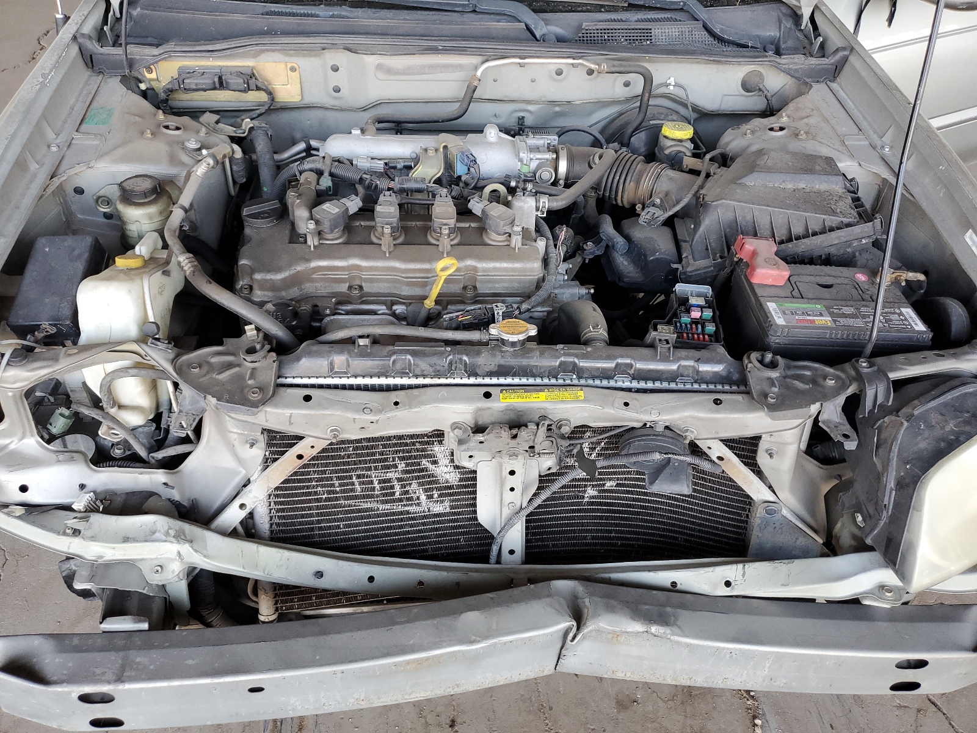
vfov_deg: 53.1
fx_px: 734
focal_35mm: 26
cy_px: 366
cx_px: 488
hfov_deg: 67.3
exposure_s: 1/120
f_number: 1.5
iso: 92
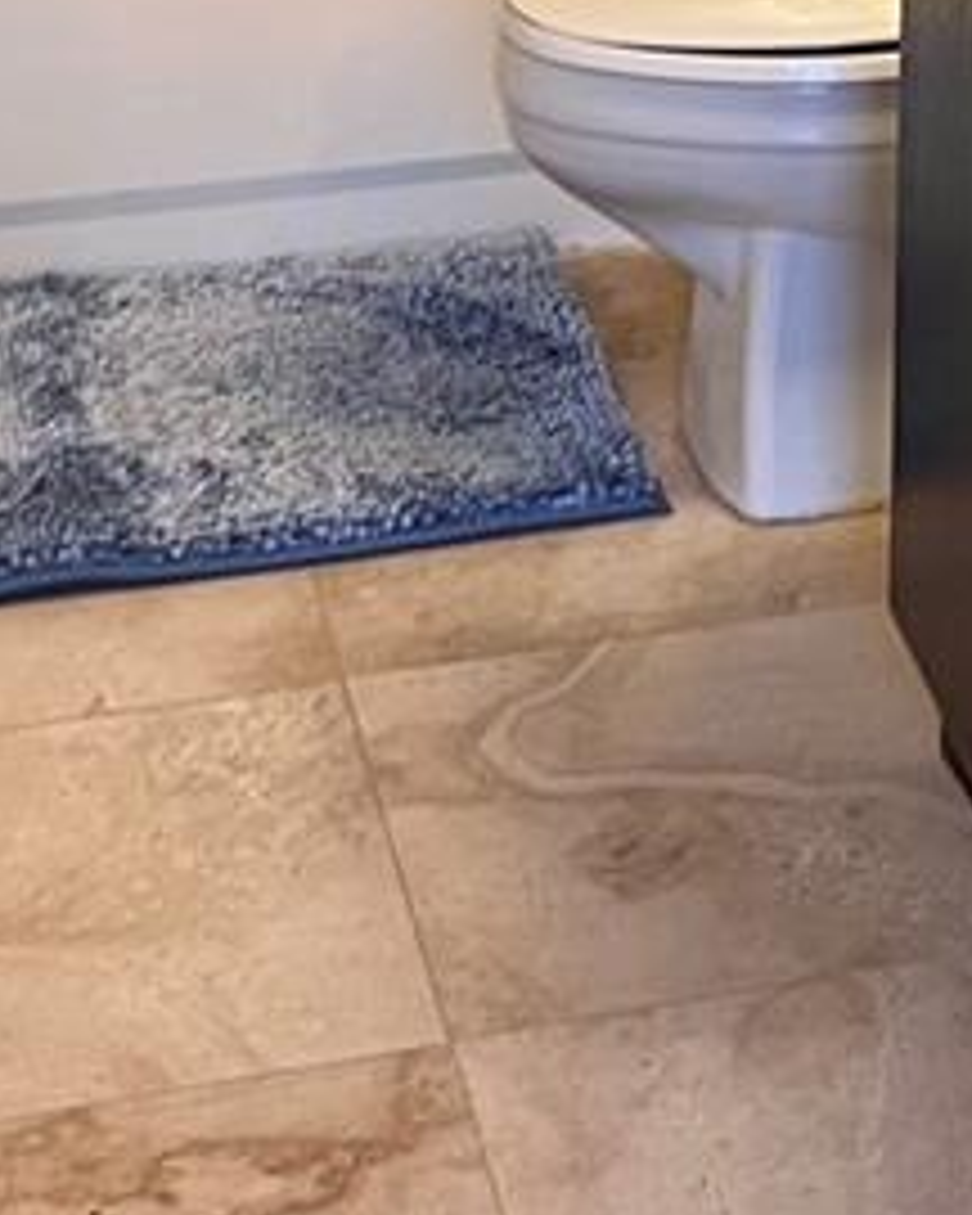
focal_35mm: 113
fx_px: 4063
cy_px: -572
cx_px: 1215
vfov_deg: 15.7
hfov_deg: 13.2
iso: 125
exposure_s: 1/60
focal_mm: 5.7
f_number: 1.5
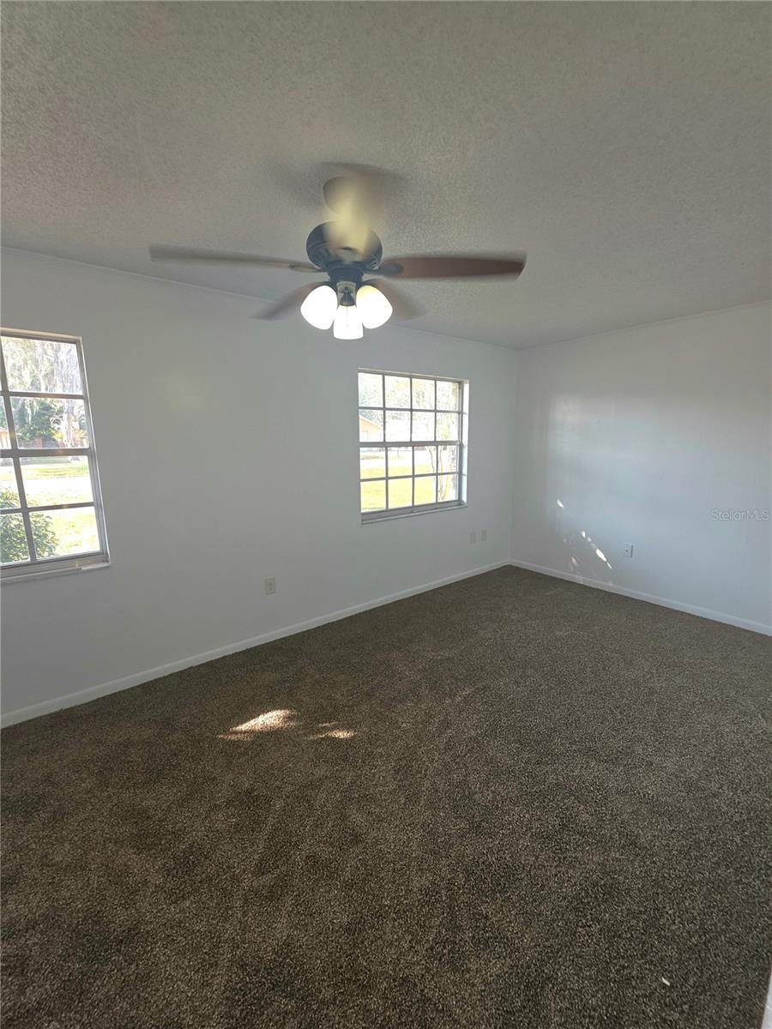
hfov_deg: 89.9
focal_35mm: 13
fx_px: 387
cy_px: 514
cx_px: 386
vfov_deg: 106.2
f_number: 1.9
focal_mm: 2.2
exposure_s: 1/60.2
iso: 25
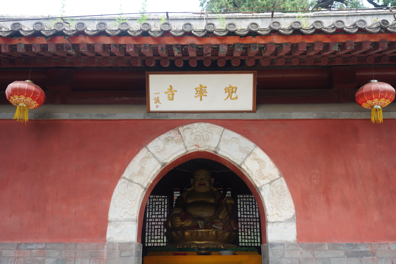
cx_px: 198
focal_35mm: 33
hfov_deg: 57.2
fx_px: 363
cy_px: 132
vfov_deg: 40.0
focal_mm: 33
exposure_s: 1/160
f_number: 4
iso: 160
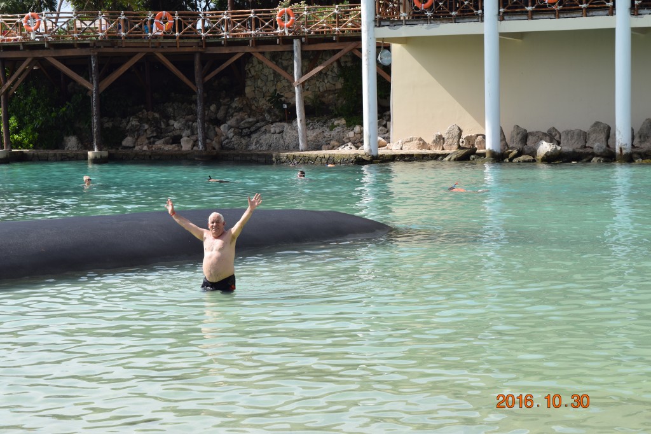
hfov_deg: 24.6
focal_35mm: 82
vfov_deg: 16.5
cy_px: 217
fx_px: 1491
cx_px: 326
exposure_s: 1/320
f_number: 9
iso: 200
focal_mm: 55
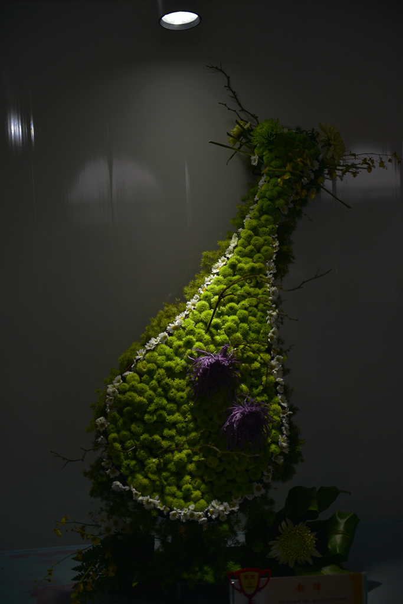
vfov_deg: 38.2
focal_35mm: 52
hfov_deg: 26.0
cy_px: 302
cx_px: 202
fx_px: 873
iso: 320
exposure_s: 1/160
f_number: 2.8
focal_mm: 52
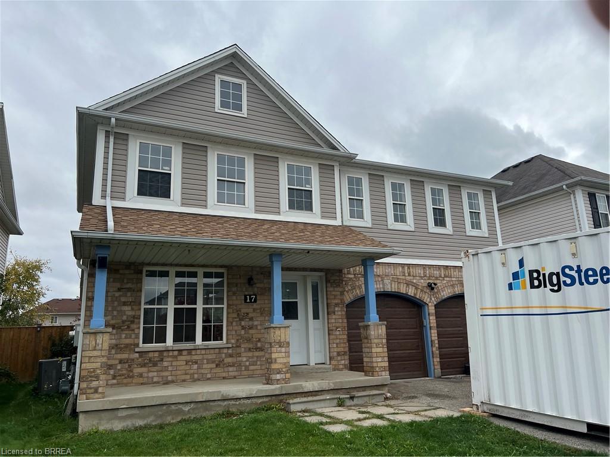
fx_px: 458
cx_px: 305
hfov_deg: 67.3
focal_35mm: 26
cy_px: 228
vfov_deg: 53.1
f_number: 1.5
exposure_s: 1/3968
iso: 50
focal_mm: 5.7
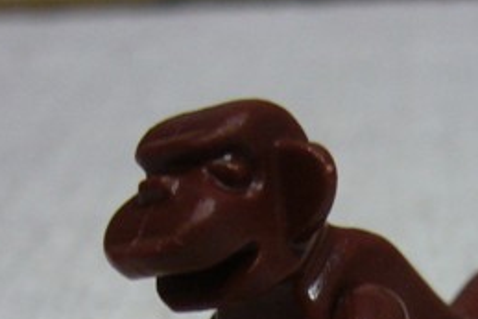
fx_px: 1196
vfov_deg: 14.5
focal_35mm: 90
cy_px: 435
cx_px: 316
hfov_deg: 22.5
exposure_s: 1/10
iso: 200
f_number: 2.8
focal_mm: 5.8
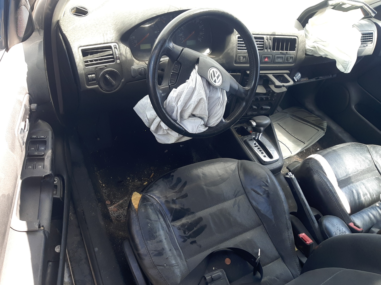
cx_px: 190
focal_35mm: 26
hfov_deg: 67.3
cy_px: 142
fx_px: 286
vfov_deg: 53.1
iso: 40
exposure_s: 1/141
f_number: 1.7
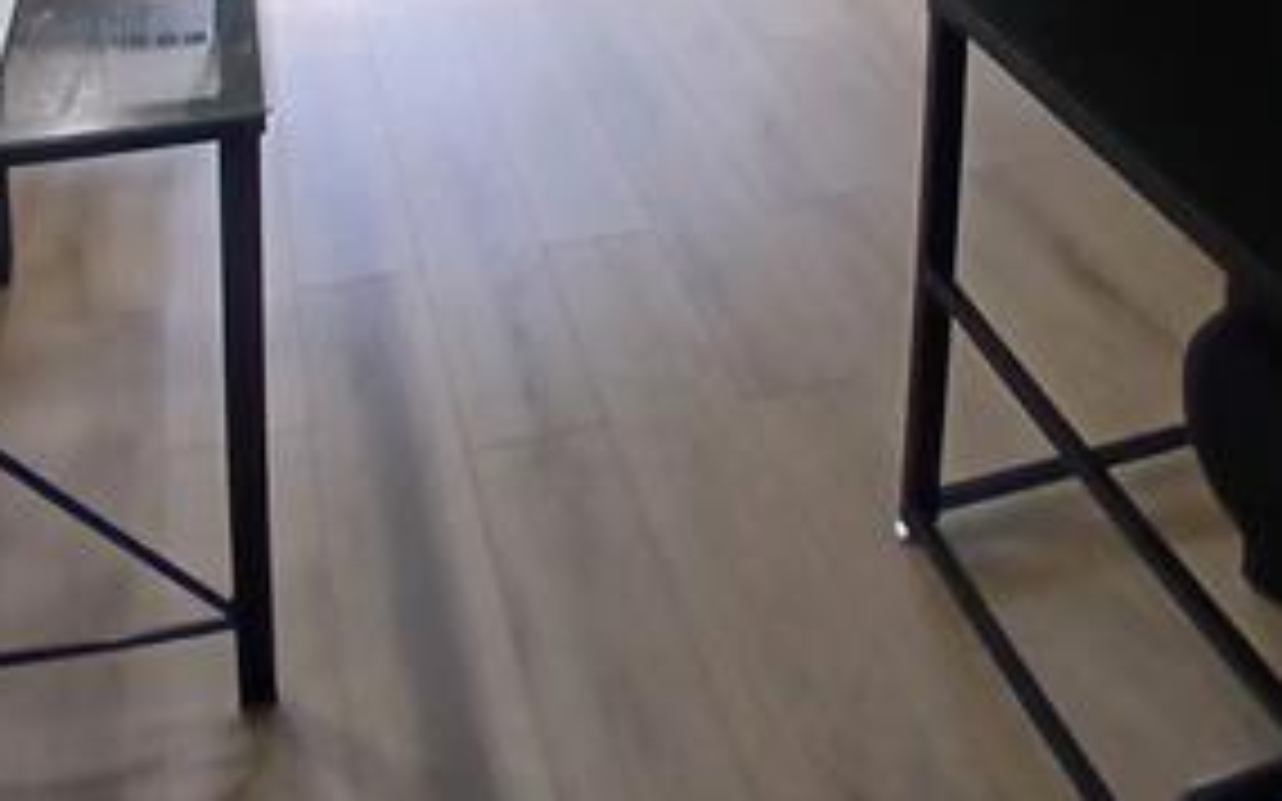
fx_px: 1327
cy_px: -468
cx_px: 625
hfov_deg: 51.5
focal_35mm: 38
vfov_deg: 24.3
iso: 100
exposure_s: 1/40
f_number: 2.2
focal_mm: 1.4
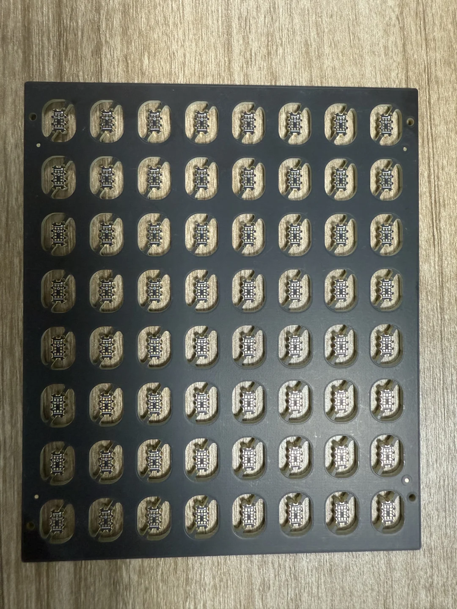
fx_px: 422
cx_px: 228
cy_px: 304
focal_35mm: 24
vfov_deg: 71.6
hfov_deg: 56.8
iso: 320
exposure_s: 1/50
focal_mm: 2.22
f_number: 2.2
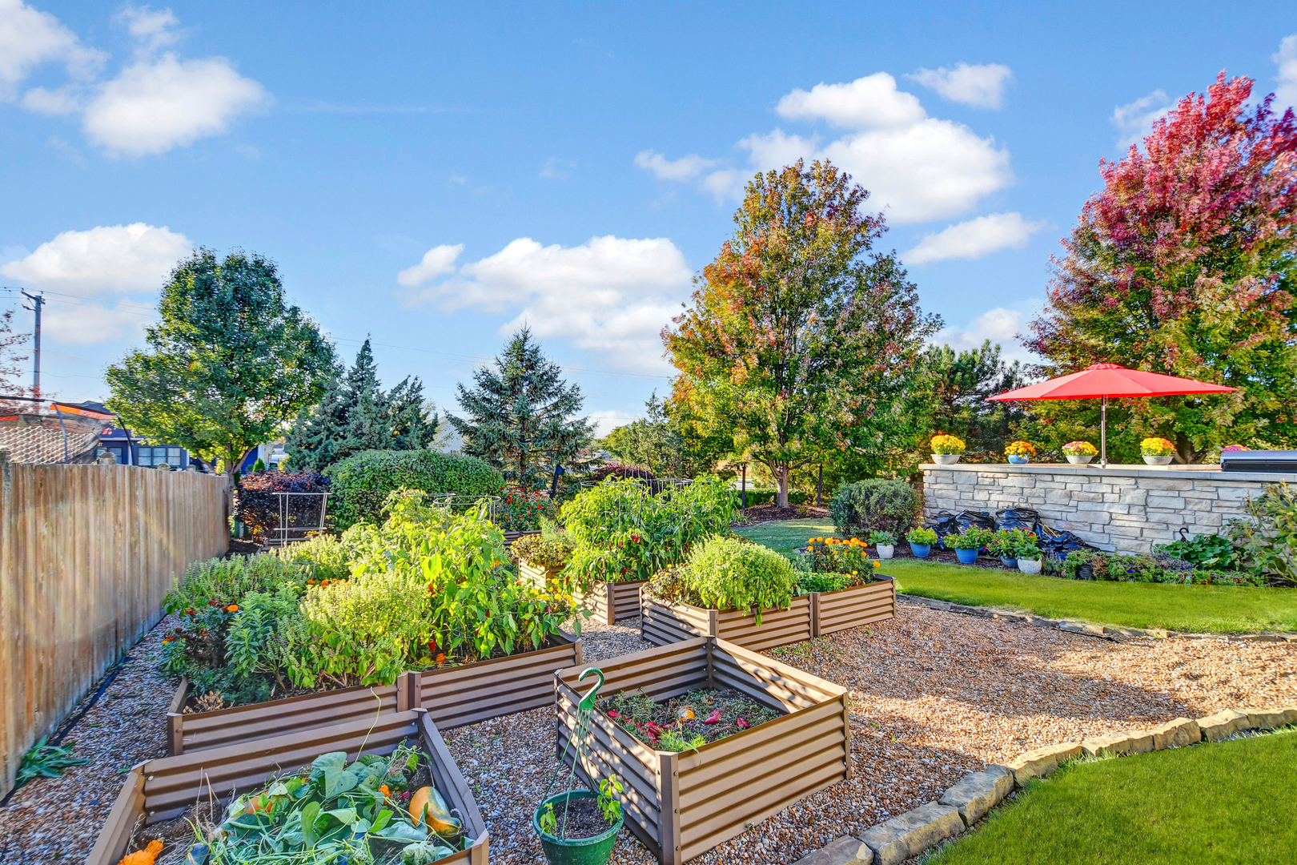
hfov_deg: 100.4
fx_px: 540
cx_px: 648
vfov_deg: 77.3
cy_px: 432
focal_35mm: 15
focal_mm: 10
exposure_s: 1/1600
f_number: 3.5
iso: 200
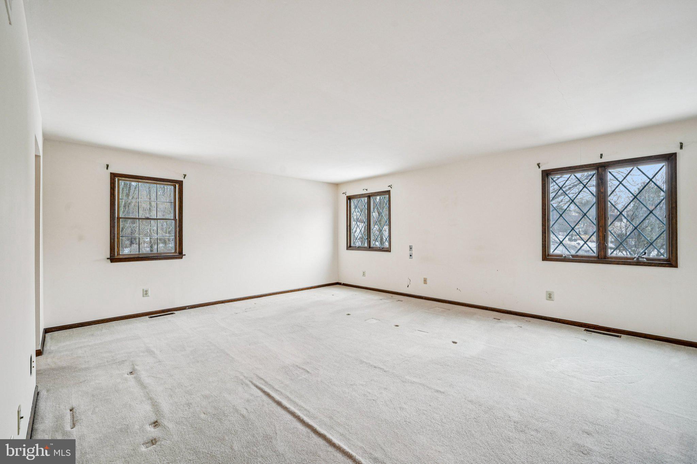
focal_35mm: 15
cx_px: 348
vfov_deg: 77.3
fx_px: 290
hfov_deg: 100.4
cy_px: 232
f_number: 8
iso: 400
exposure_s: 1/30
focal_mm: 15
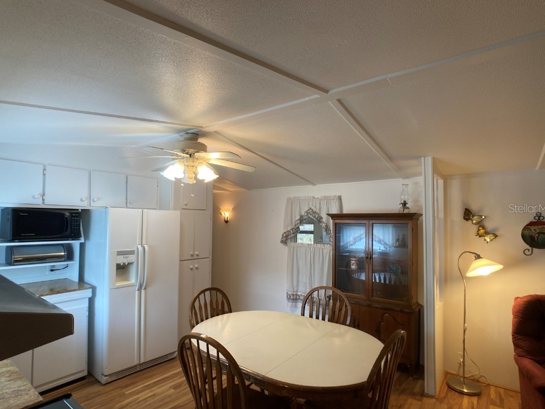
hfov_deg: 61.6
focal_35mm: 29
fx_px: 457
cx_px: 278
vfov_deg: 48.2
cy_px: 208
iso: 64
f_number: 1.8
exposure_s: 1/60
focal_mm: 3.99
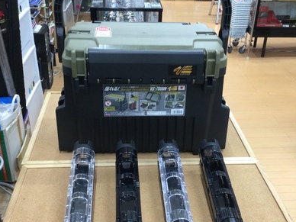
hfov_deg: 39.7
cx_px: 153
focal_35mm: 48
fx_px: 410
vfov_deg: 30.1
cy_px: 139
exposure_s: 1/30
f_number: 2.4
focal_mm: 3.3
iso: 80
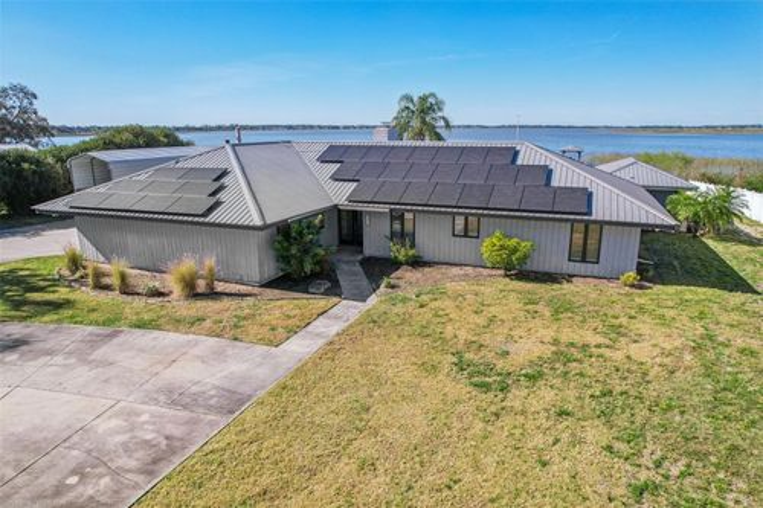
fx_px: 466
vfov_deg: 57.2
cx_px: 382
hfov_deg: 78.6
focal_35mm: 22
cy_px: 254
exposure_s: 1/2000
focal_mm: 8.4
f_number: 2.8
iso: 110
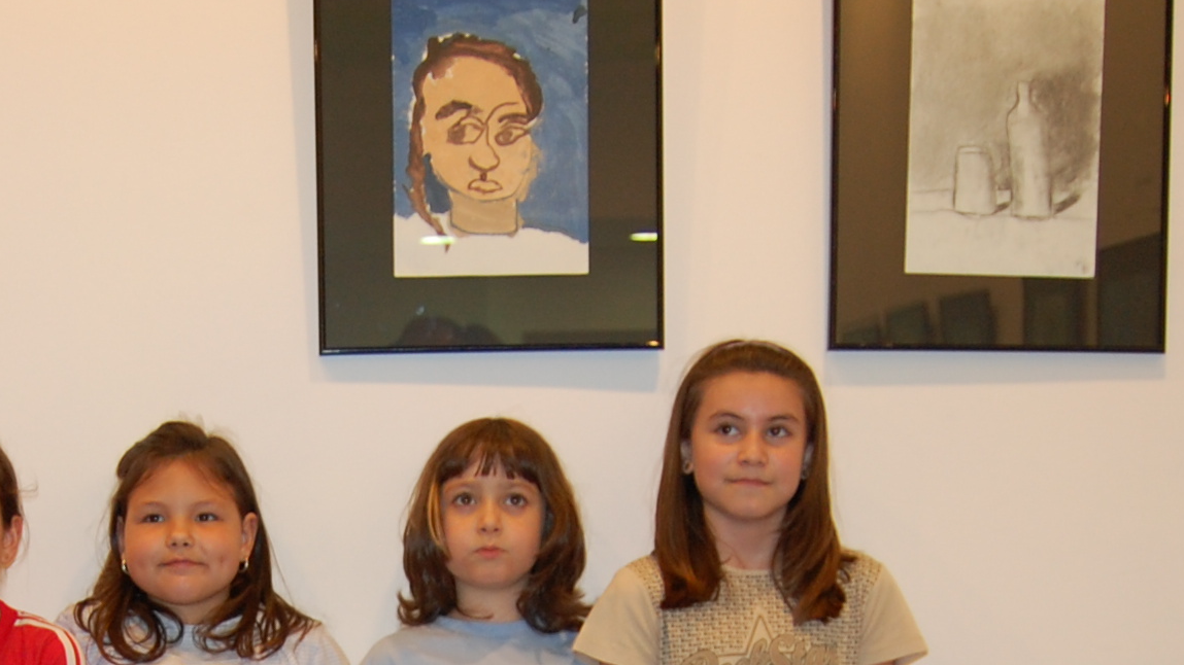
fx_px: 2323
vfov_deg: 15.0
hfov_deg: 27.9
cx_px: 206
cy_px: 1027
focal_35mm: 74
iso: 400
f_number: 3.5
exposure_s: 1/60
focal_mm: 18
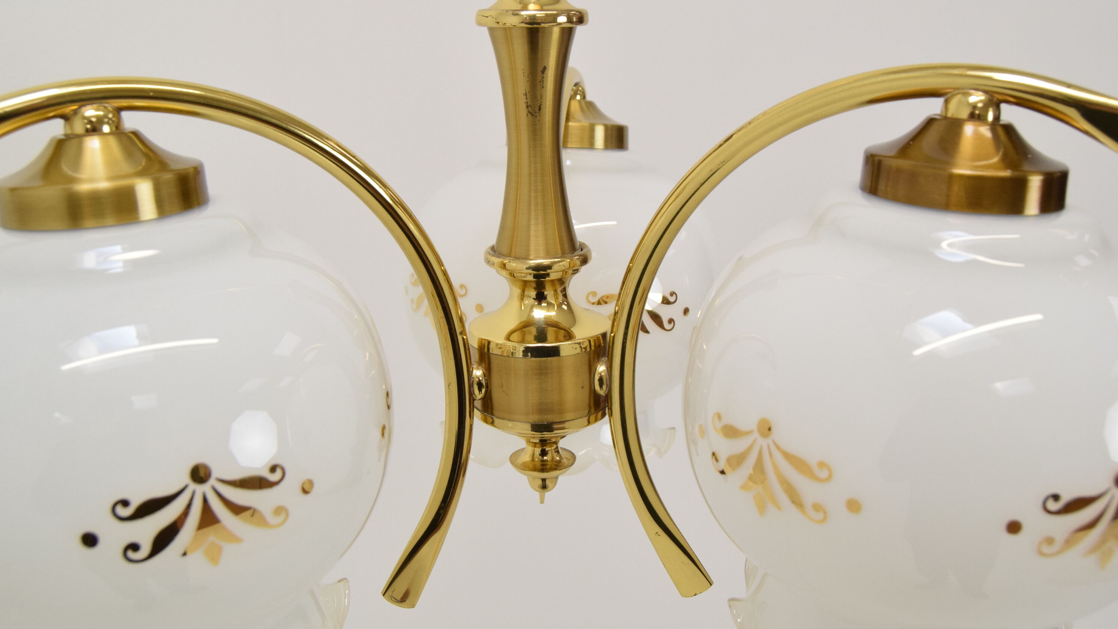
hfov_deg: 52.8
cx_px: 562
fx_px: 1127
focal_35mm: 38
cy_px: 300
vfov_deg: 31.2
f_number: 8
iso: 1600
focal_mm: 24
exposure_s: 1/250
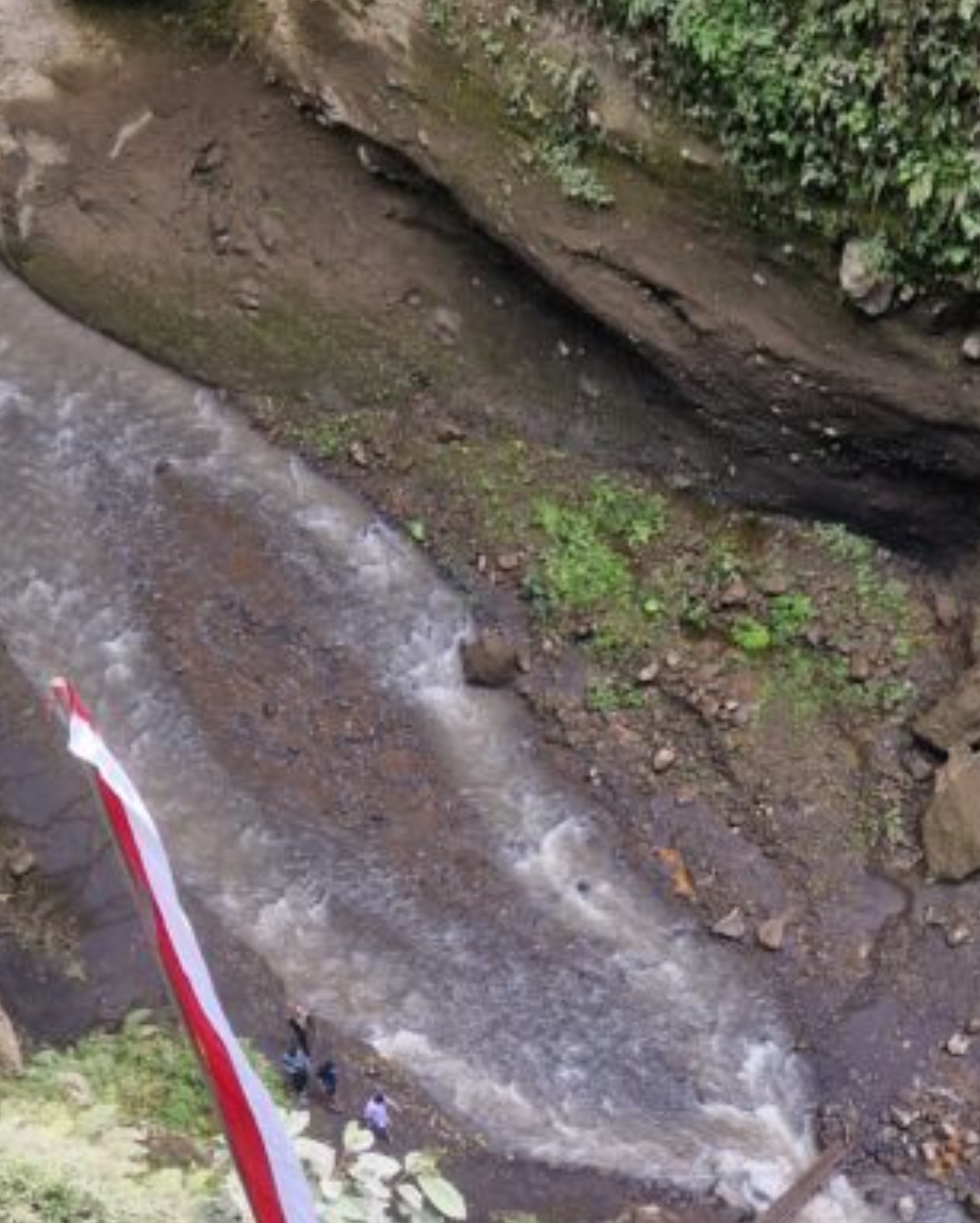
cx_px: 642
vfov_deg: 28.8
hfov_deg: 25.3
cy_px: 1309
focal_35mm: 60
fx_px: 2173
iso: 50
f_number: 1.8
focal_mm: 5.4
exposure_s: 1/180
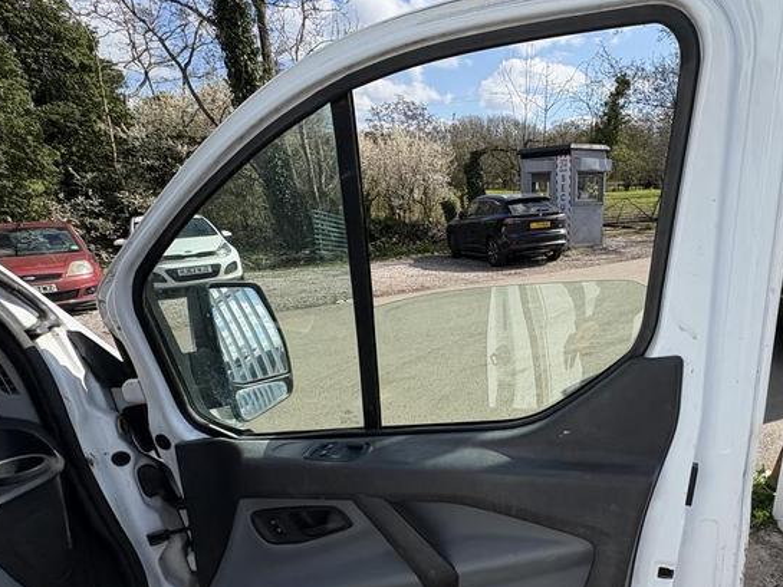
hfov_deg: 71.4
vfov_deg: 57.4
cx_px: 532
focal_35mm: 23
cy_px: 400
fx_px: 520
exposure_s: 1/1449
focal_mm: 2.22
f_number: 2.2
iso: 64
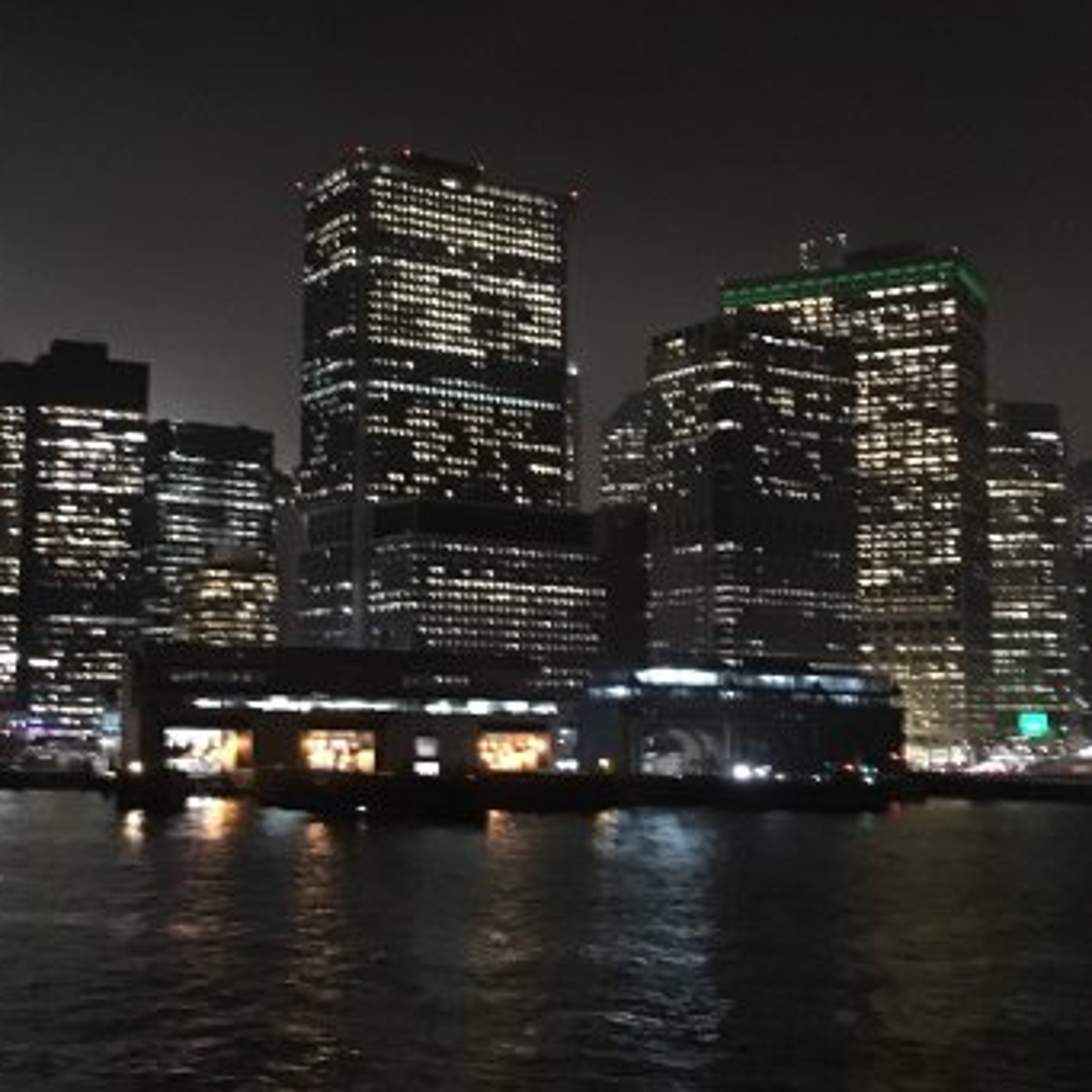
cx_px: 368
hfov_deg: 36.4
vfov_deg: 36.8
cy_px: 546
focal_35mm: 46
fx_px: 1642
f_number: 2.2
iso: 800
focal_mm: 4.15
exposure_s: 1/15
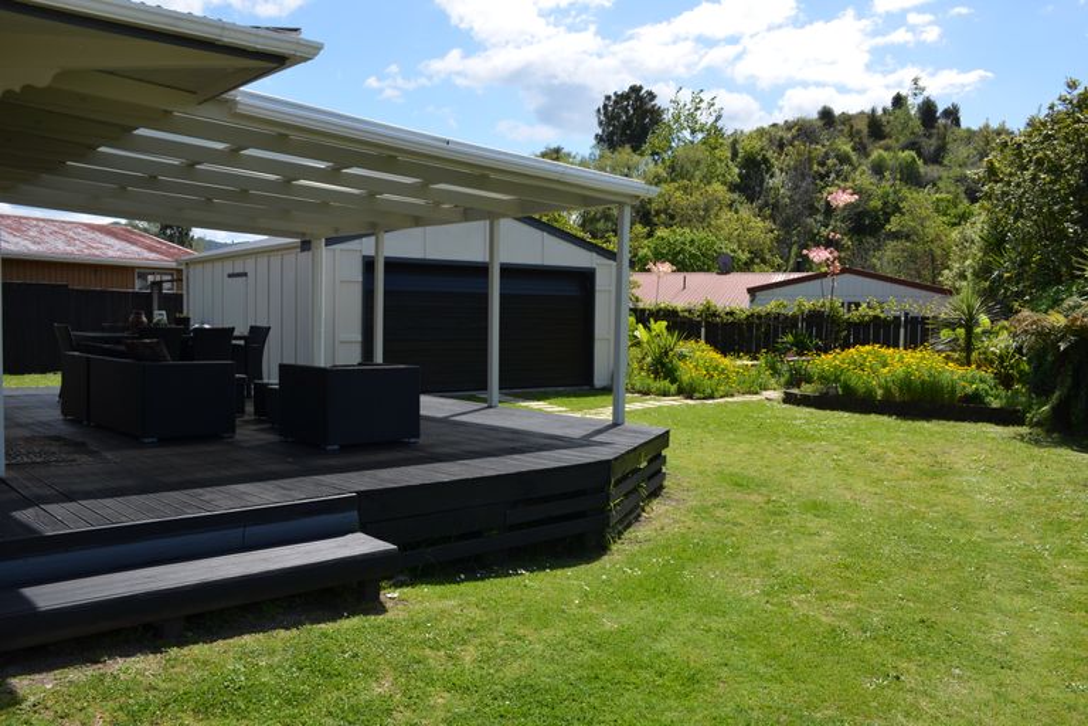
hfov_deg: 61.9
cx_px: 544
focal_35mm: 30
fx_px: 907
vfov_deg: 43.6
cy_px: 363
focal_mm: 20
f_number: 8
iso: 100
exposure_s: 1/250
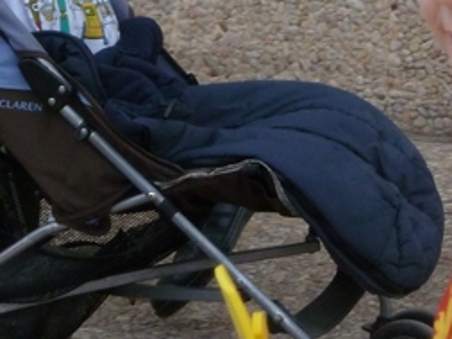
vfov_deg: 4.3
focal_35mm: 346
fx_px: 4520
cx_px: 459
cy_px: -4
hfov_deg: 5.7
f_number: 4.5
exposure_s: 1/320
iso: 320
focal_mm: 22.5
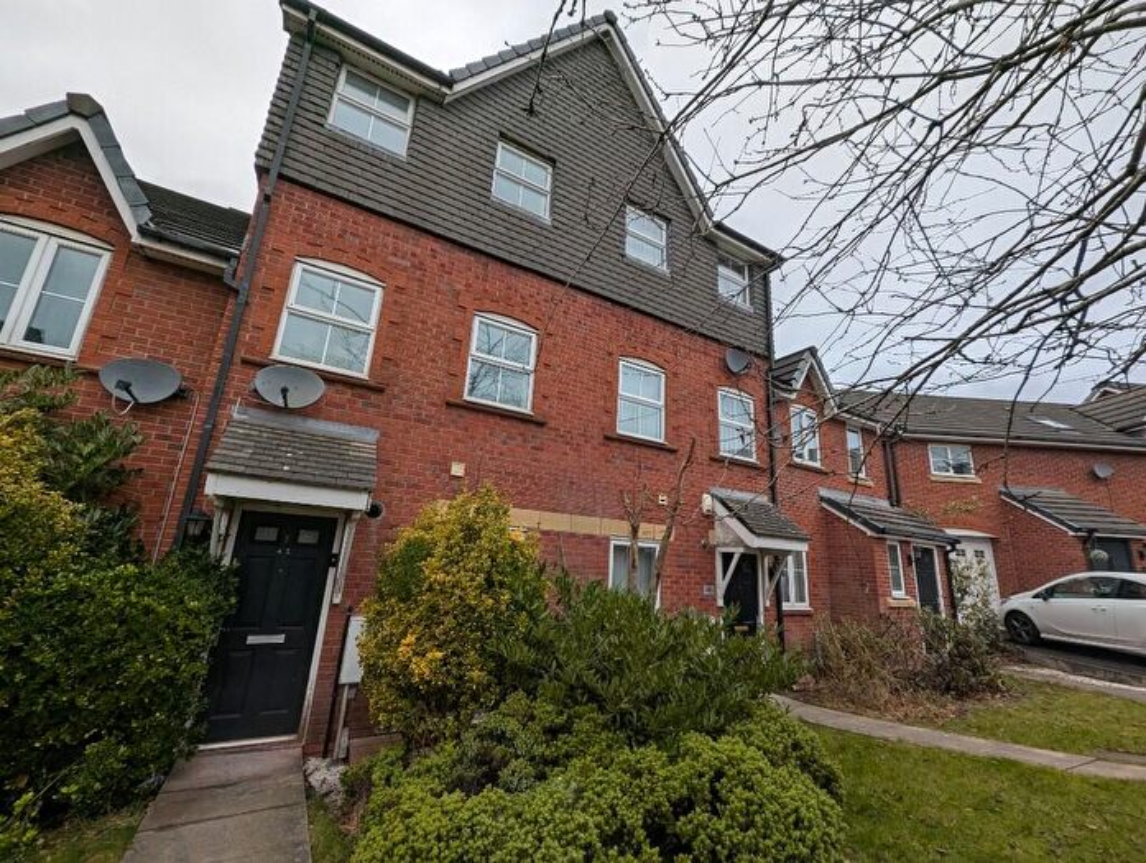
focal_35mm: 13
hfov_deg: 106.1
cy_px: 432
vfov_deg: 90.1
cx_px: 573
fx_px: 431
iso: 48
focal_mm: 1.95
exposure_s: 1/142
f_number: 2.2
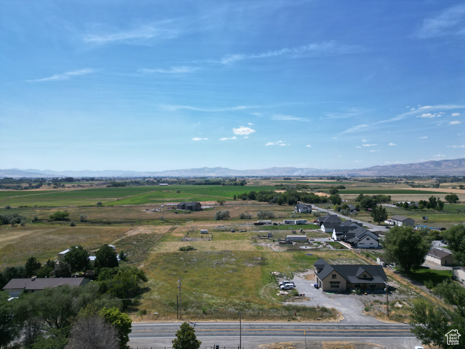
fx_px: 322
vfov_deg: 56.8
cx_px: 232
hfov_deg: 71.6
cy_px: 174
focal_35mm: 24
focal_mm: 6.72
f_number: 1.7
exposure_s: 1/4000
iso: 120
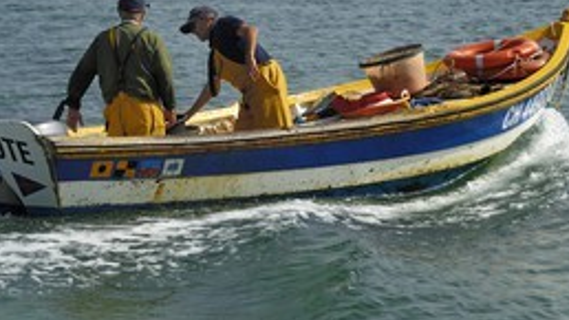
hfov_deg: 9.8
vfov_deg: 5.5
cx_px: 248
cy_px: 44
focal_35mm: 220
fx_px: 3319
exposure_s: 1/320
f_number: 7.6
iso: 100
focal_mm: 86
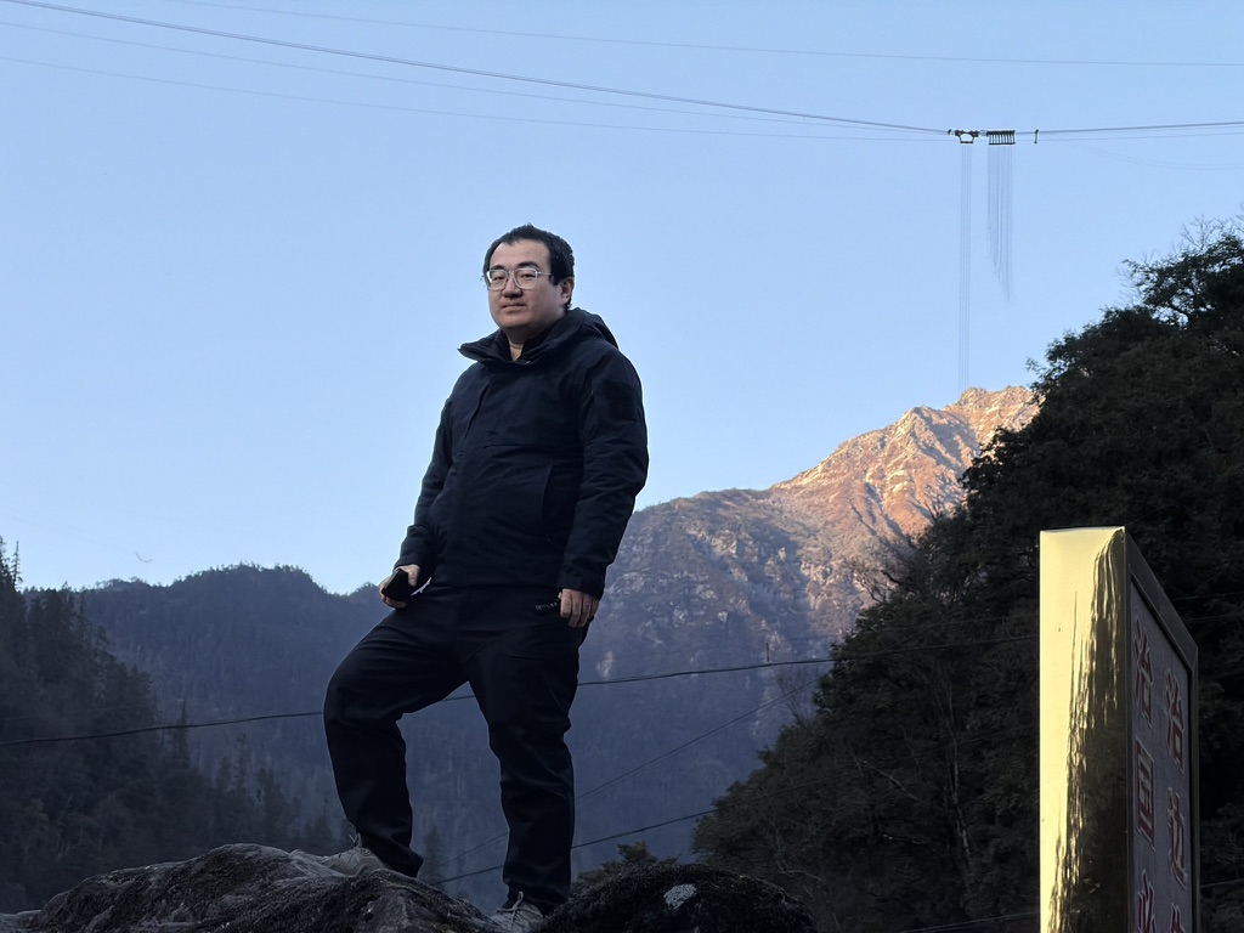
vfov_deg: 14.8
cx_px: 622
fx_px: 3594
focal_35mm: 100
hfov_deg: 19.6
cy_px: 466
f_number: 2.8
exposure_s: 1/280
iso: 50
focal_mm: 16.89
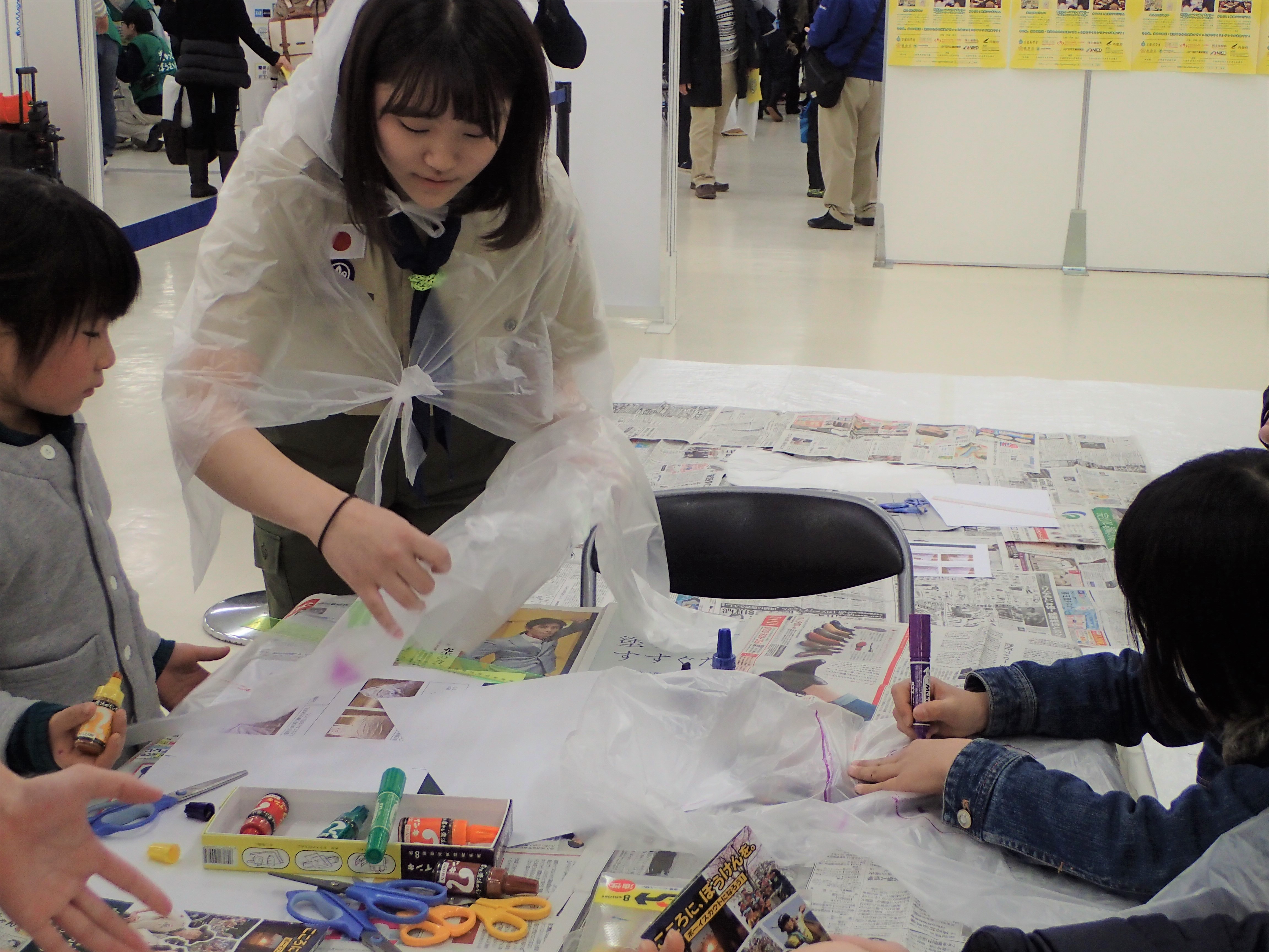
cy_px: 476
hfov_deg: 38.9
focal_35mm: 49
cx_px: 634
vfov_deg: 29.7
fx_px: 1796
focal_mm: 8.99
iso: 200
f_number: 3.2
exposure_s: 1/100
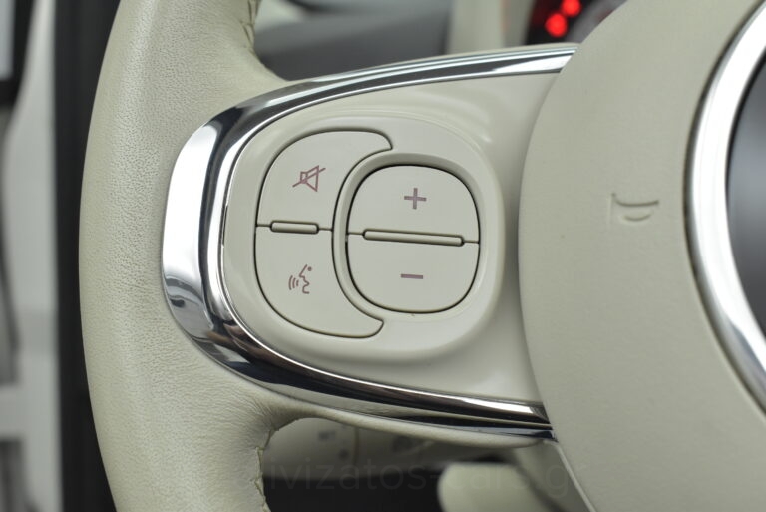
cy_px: 256
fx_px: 1086
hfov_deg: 38.9
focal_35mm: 51
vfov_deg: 26.5
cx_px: 383
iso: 1600
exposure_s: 1/80
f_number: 7.1
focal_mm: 34
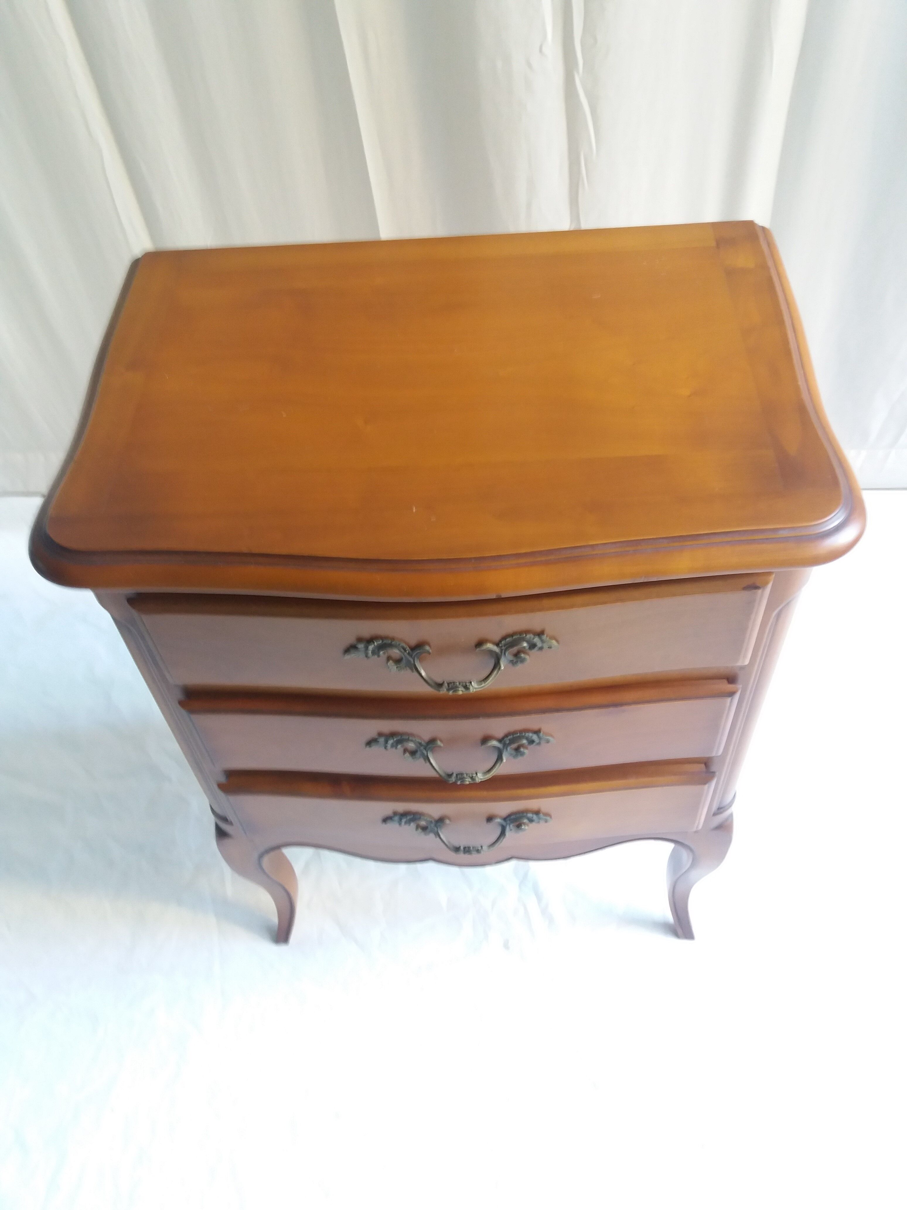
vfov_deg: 63.4
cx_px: 454
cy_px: 605
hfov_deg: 49.7
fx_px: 978
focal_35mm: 28
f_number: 1.9
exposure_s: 1/20
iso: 160
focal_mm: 3.7
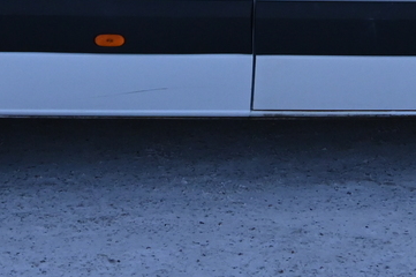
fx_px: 1247
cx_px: 251
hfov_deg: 18.9
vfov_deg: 12.2
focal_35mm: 108
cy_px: -93
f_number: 13
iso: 2000
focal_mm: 24
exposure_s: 1/1000
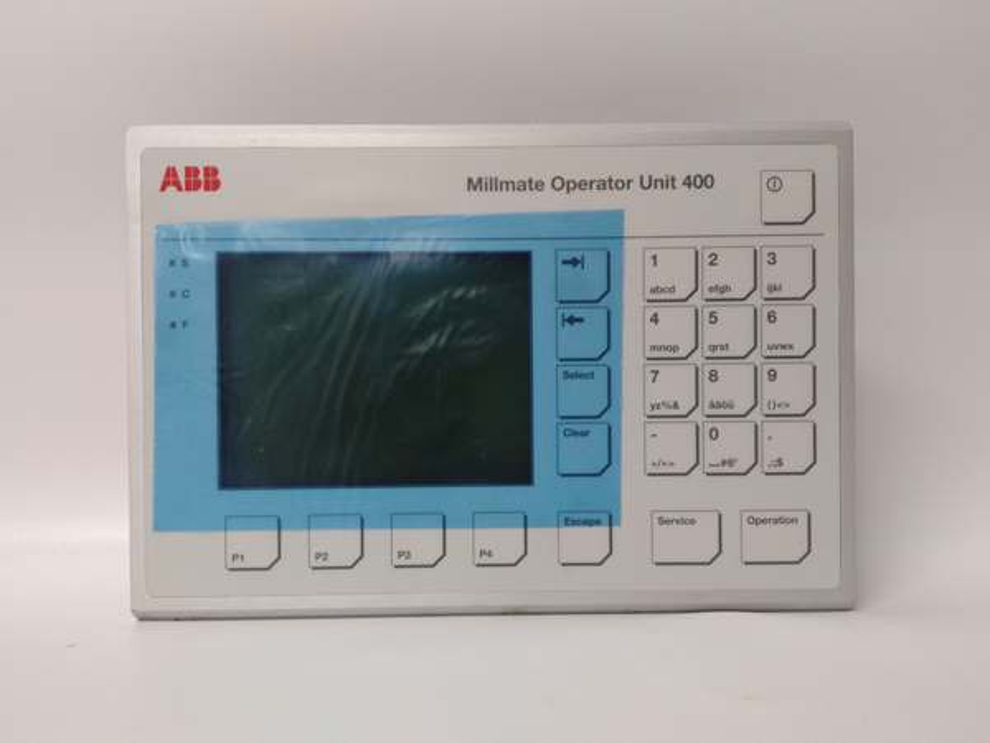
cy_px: 372
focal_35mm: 27
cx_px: 495
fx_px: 772
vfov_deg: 51.4
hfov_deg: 65.3
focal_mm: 3.79
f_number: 2
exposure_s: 1/33
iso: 199
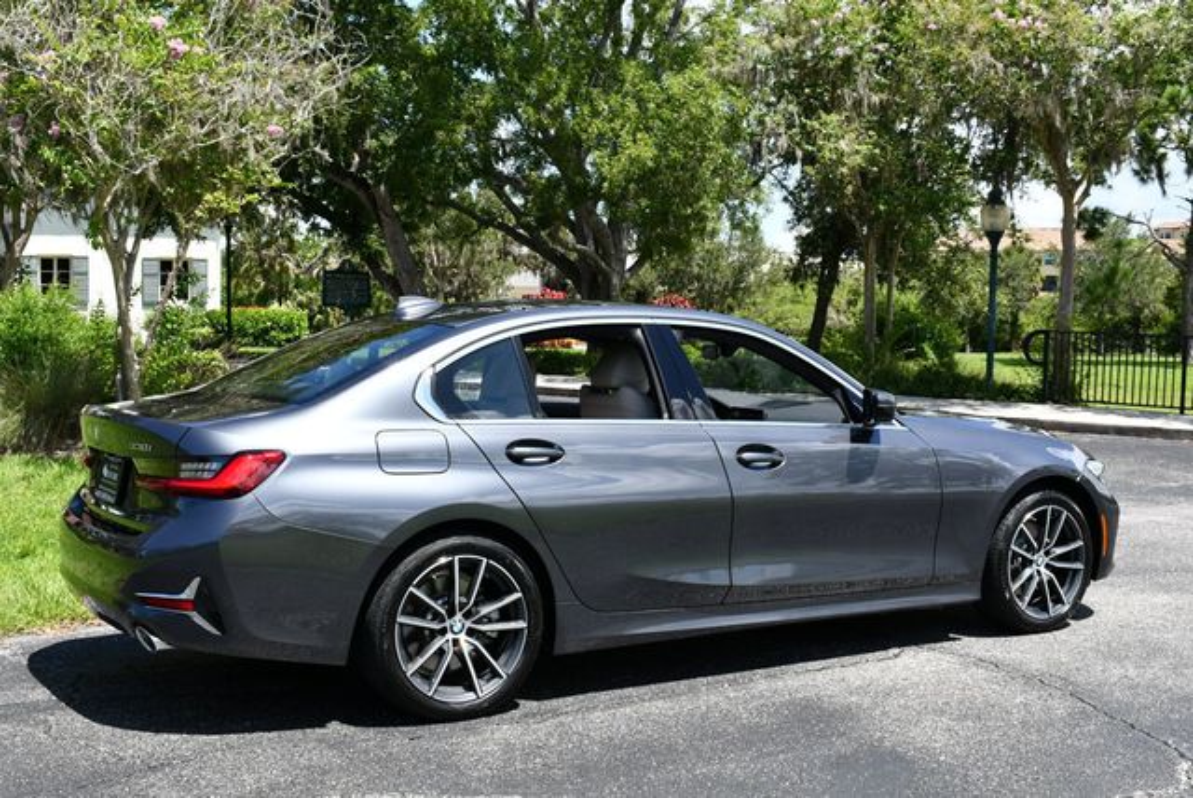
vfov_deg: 29.3
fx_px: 1526
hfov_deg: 42.7
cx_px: 596
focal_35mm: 46
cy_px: 399
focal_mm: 23
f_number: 8
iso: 160
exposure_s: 1/250
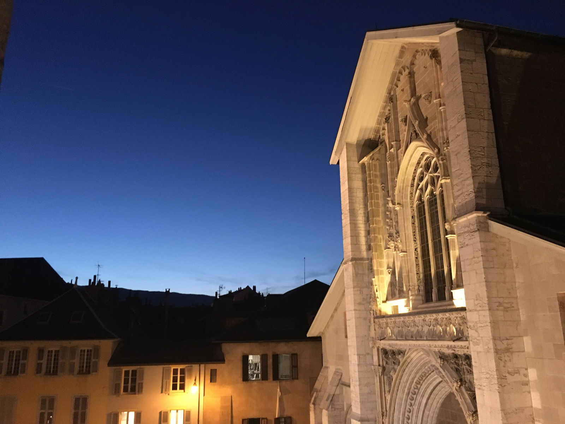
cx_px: 282
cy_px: 212
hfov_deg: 61.7
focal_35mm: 29
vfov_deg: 48.2
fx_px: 473
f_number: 2.2
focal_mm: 4.15
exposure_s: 1/17
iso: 500
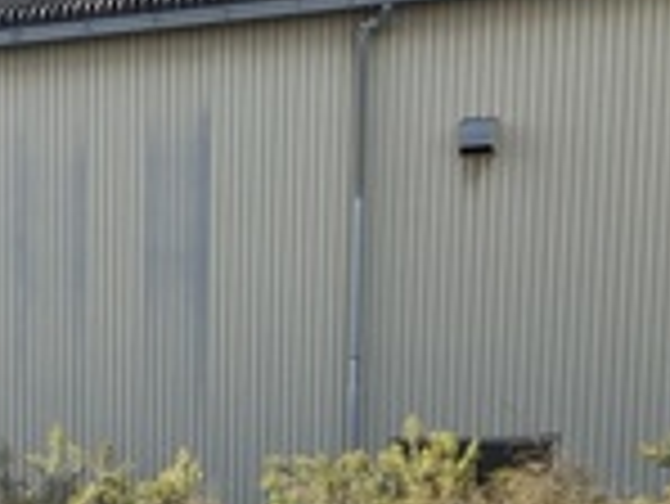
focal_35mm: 120
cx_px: -630
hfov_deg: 14.1
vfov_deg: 11.7
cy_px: 828
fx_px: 2324
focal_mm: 3.99
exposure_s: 1/1215
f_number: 1.8
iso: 32
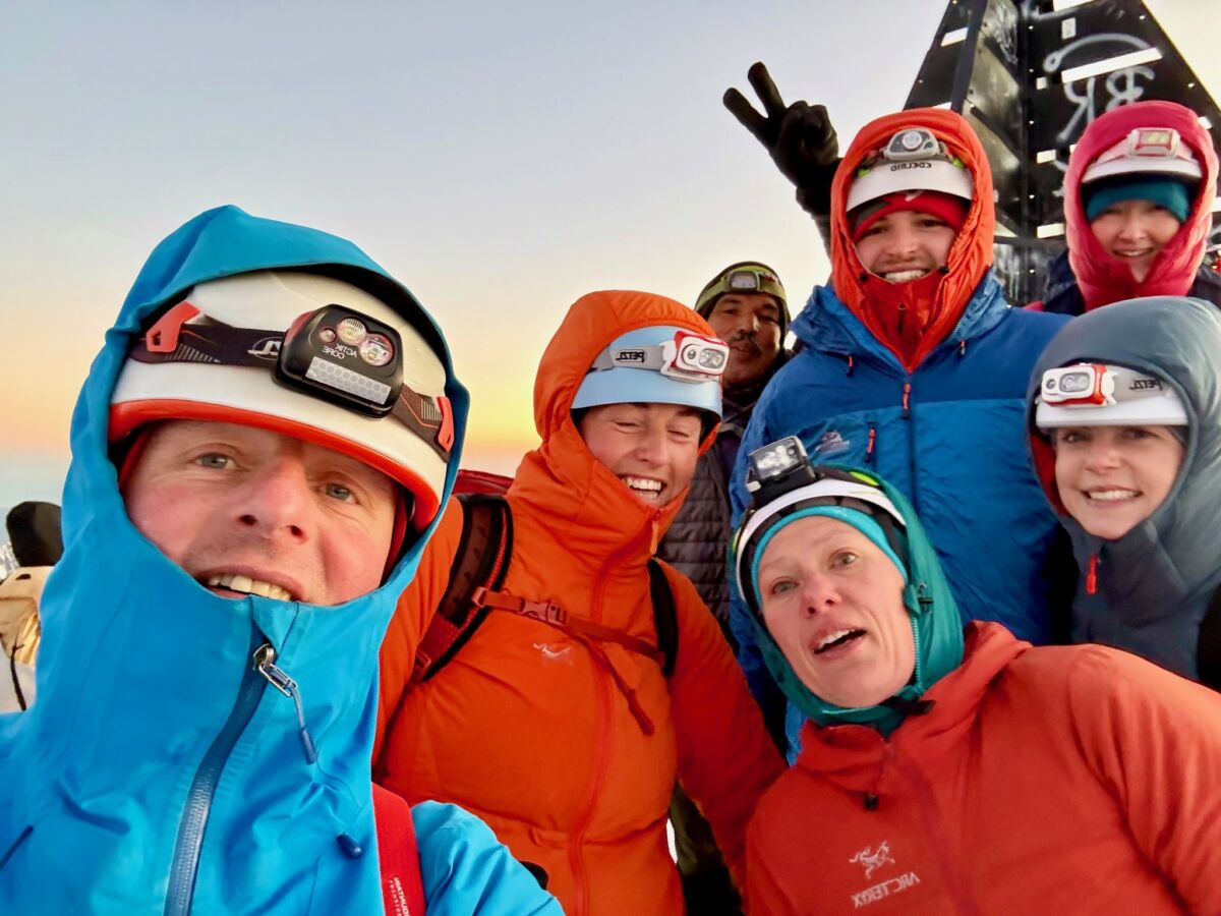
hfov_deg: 73.9
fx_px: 811
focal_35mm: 23
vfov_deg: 58.9
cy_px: 458
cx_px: 610
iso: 320
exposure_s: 1/45
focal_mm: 2.69
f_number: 1.9
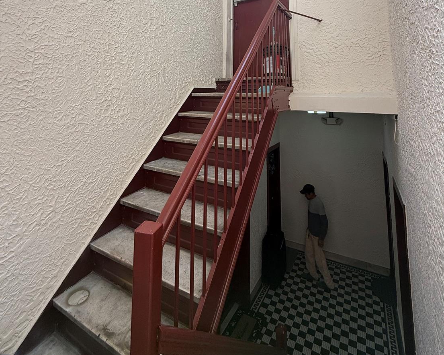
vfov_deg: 64.6
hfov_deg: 83.3
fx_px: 250
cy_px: 71
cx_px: 229
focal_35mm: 19
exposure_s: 1/122
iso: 50
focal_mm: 2.22
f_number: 2.2
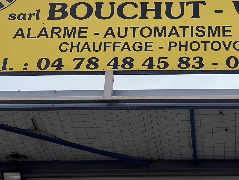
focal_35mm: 113
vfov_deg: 13.1
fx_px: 780
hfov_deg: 17.3
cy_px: 46
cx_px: 190
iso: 20
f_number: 2.2
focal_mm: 7.5
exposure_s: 1/567
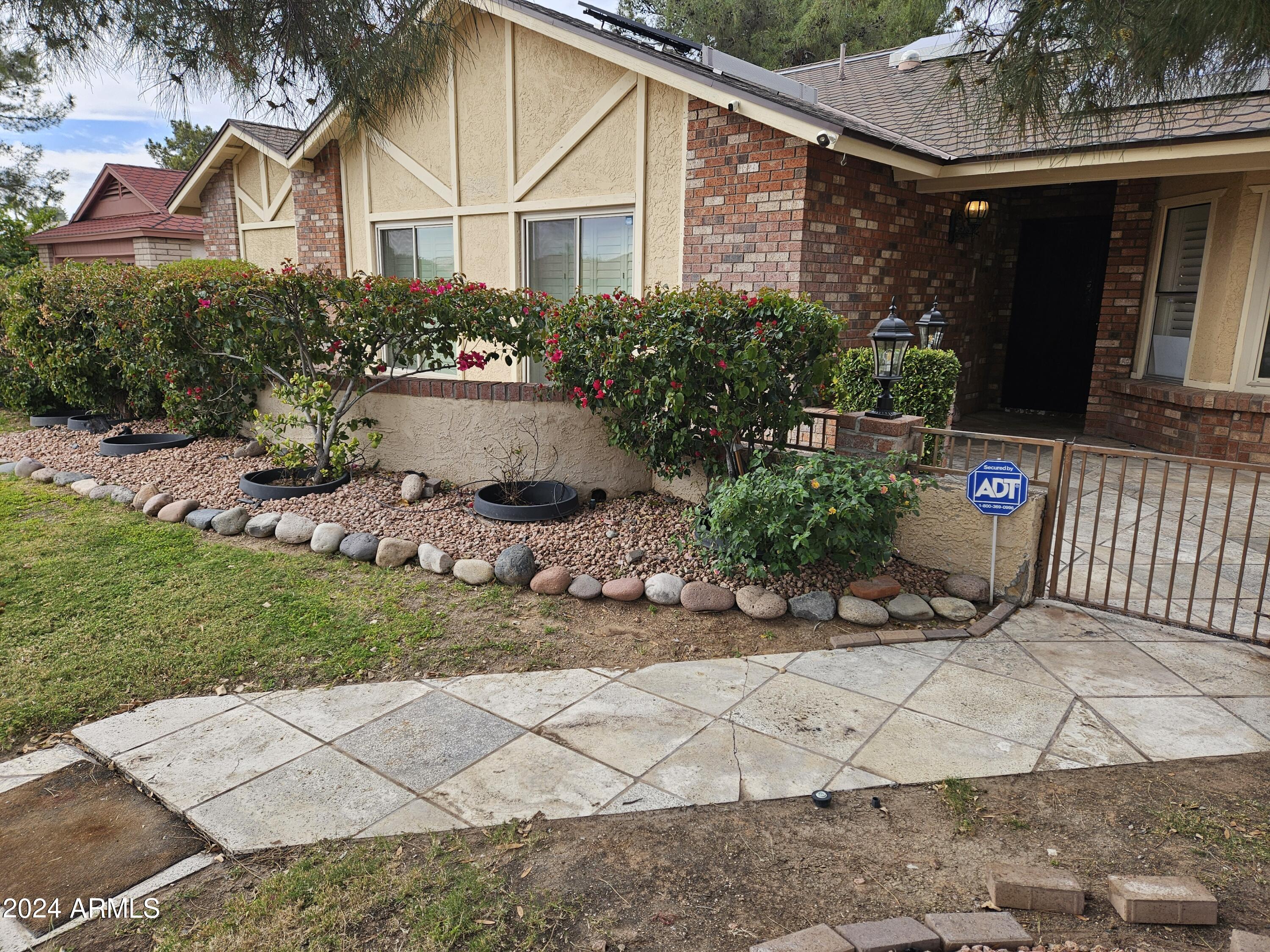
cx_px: 635
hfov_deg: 73.9
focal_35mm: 23
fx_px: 844
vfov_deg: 58.9
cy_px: 476
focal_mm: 5.4
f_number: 1.8
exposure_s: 1/505
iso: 25
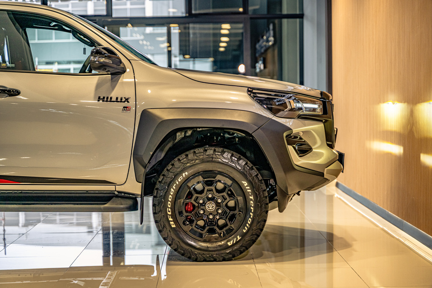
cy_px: 144
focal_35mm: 75
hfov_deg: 27.0
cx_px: 216
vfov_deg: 18.2
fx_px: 900
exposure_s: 1/200
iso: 400
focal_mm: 75
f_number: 2.8
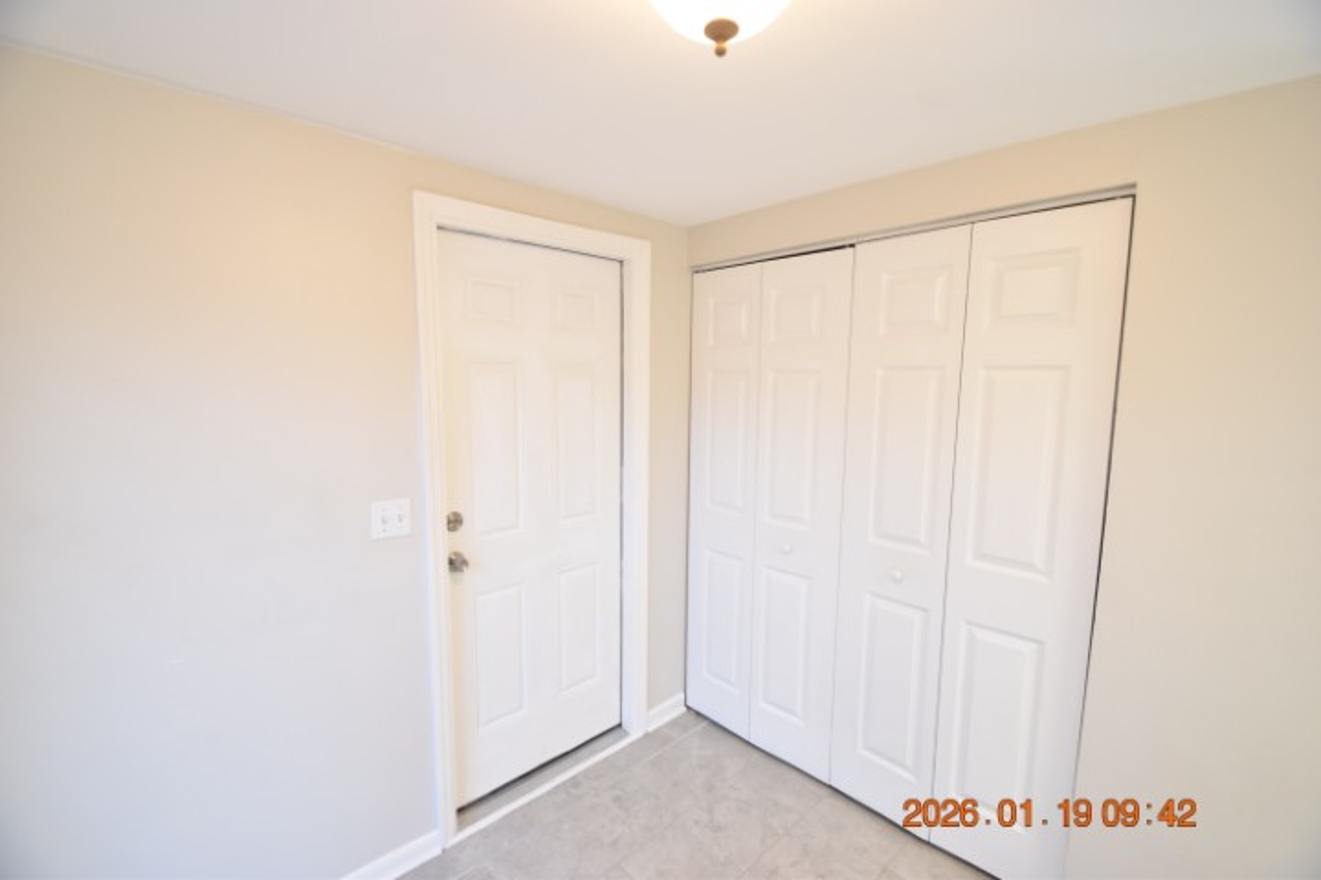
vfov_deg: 77.3
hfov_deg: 100.4
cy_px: 440
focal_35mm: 15
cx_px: 660
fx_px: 550
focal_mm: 10
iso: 800
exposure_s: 1/45
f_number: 3.5
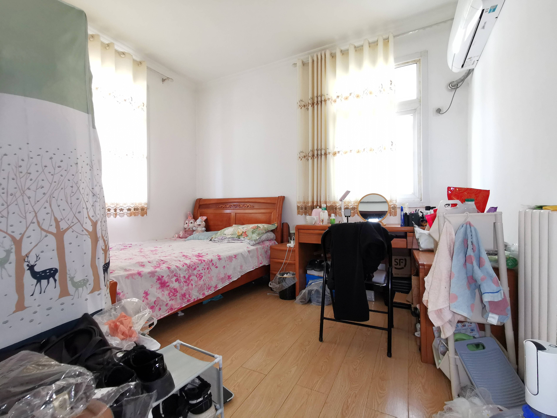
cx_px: 278
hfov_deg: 94.5
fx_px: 257
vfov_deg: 78.1
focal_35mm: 16
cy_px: 209
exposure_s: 1/33.3
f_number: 2.2
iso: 160
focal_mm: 2.35
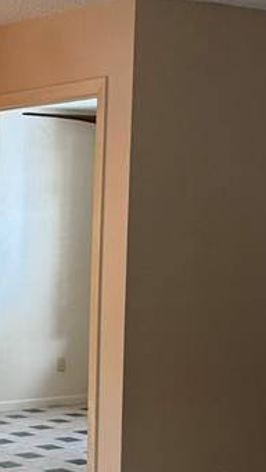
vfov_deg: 23.0
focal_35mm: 92
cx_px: -177
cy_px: 342
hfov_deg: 12.3
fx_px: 1153
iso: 250
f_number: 1.78
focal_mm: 6.76
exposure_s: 1/60
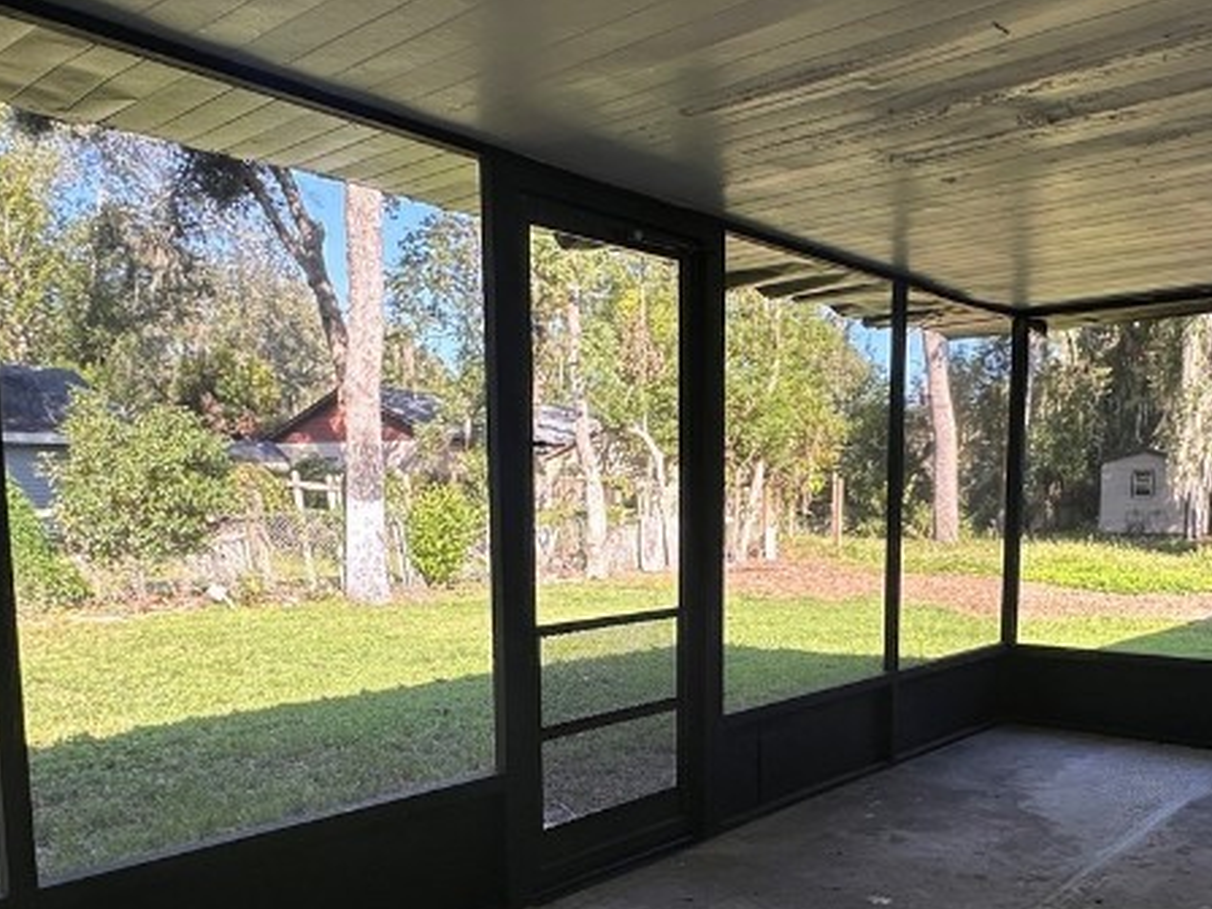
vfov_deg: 43.4
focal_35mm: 32
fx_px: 1120
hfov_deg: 56.5
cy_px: 628
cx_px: 714
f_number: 2.2
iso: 40
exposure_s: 1/227
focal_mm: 2.22
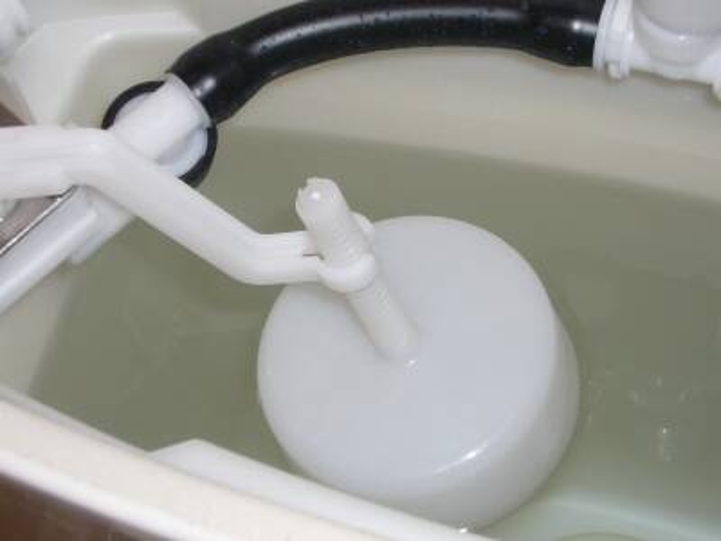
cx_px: 360
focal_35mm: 93
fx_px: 1937
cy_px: 270
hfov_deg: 21.1
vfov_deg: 15.9
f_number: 4.3
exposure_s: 1/30
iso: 100
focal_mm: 11.2
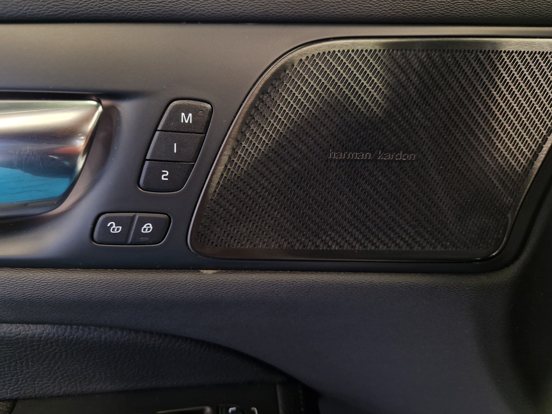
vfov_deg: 58.9
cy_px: 207
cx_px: 276
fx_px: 367
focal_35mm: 23
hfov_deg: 73.9
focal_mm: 5.4
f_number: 1.8
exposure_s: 1/50
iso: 320
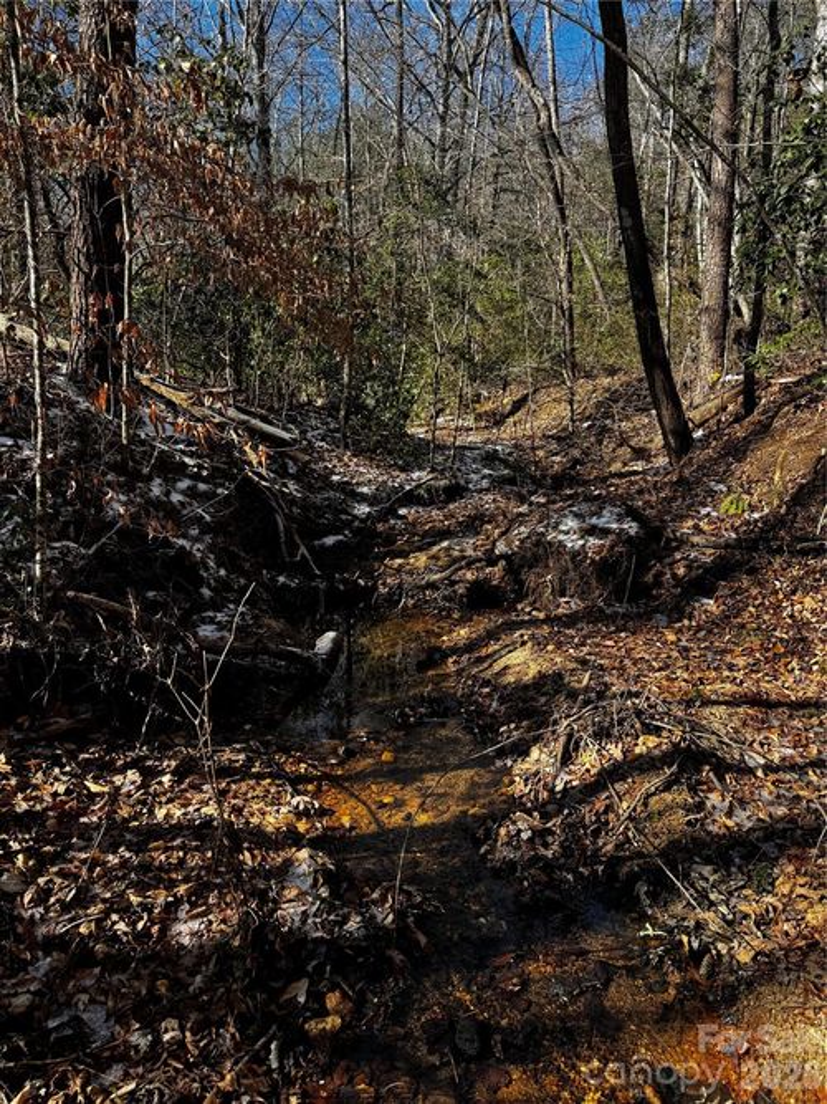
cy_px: 552
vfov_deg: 71.6
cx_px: 414
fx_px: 765
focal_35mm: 24
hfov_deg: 56.8
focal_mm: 6.76
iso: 80
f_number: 1.78
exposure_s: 1/604
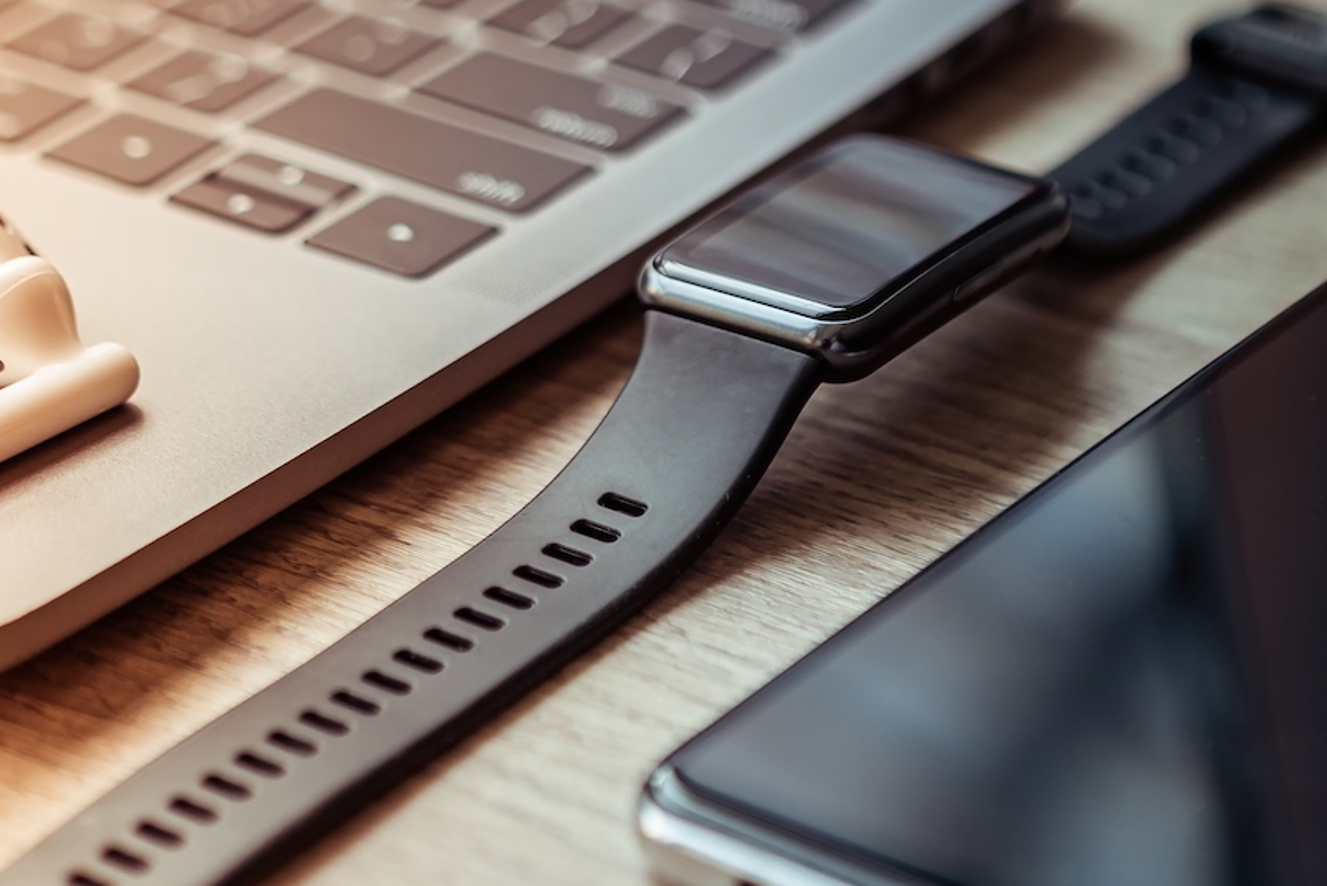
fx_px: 5863
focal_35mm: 159
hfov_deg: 12.9
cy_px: 19
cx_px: 520
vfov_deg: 8.6
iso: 100
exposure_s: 1/200
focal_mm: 70
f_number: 2.8
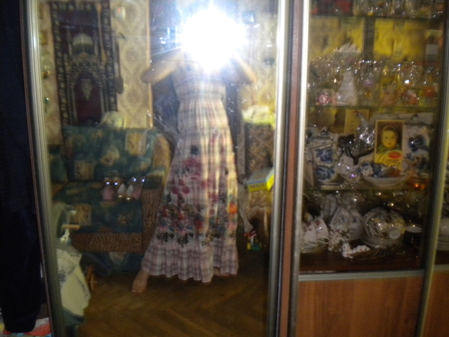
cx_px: 224
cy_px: 168
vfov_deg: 40.7
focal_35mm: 35
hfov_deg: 52.6
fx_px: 454
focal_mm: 6.3
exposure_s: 1/2
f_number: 3.1
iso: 400
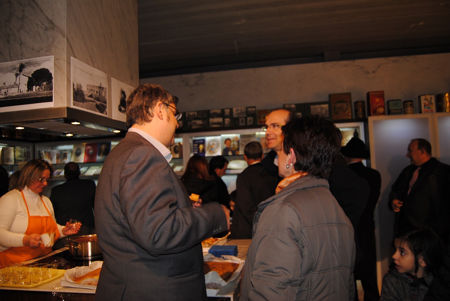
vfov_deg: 48.0
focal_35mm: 27
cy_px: 150
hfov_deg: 67.3
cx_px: 225
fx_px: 338
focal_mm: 18
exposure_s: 1/60
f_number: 3.5
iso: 200
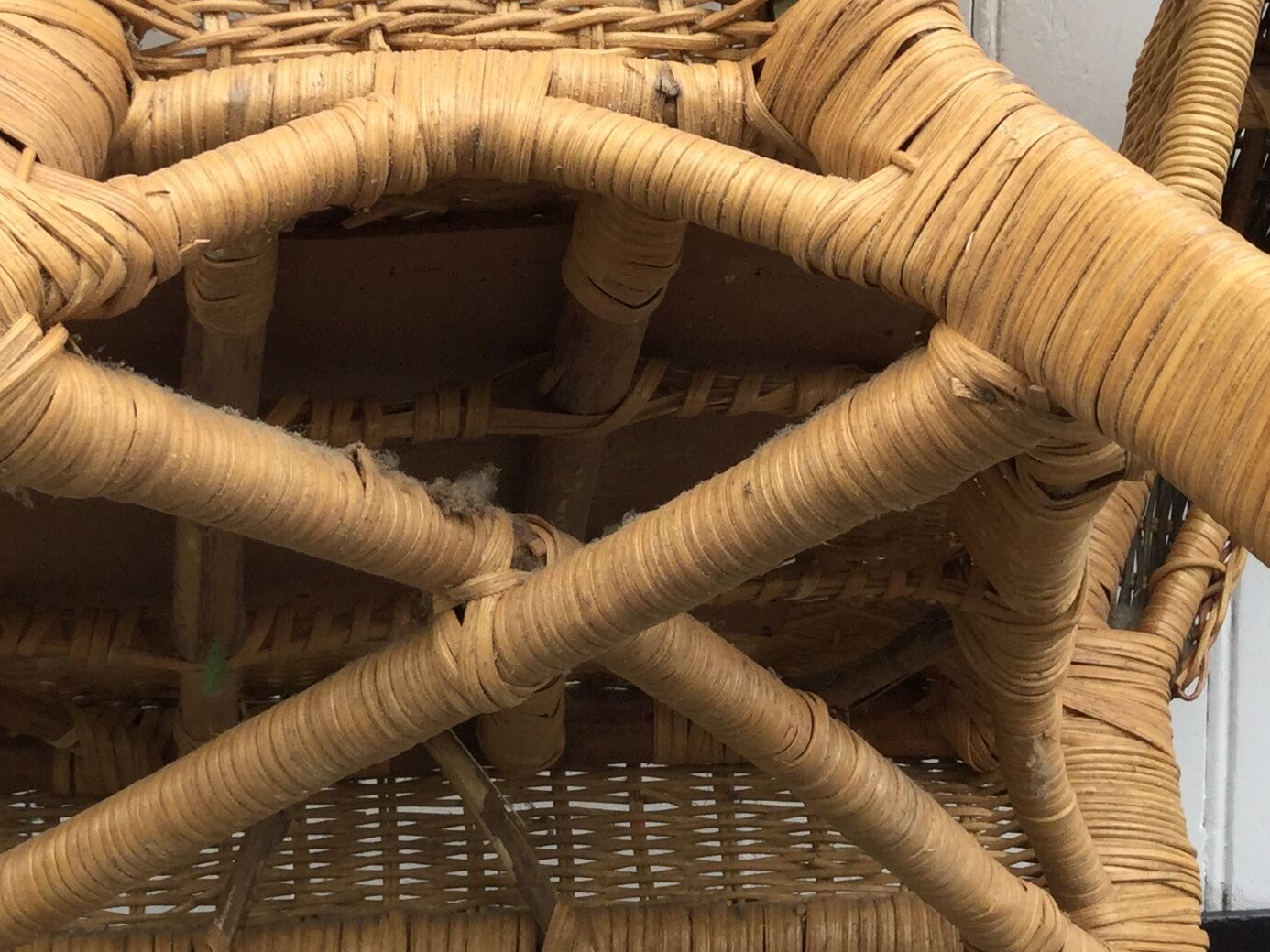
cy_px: 222
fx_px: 2679
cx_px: 419
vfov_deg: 20.0
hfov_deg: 26.5
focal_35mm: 73
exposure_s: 1/201
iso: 25
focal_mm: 3.3
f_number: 2.4
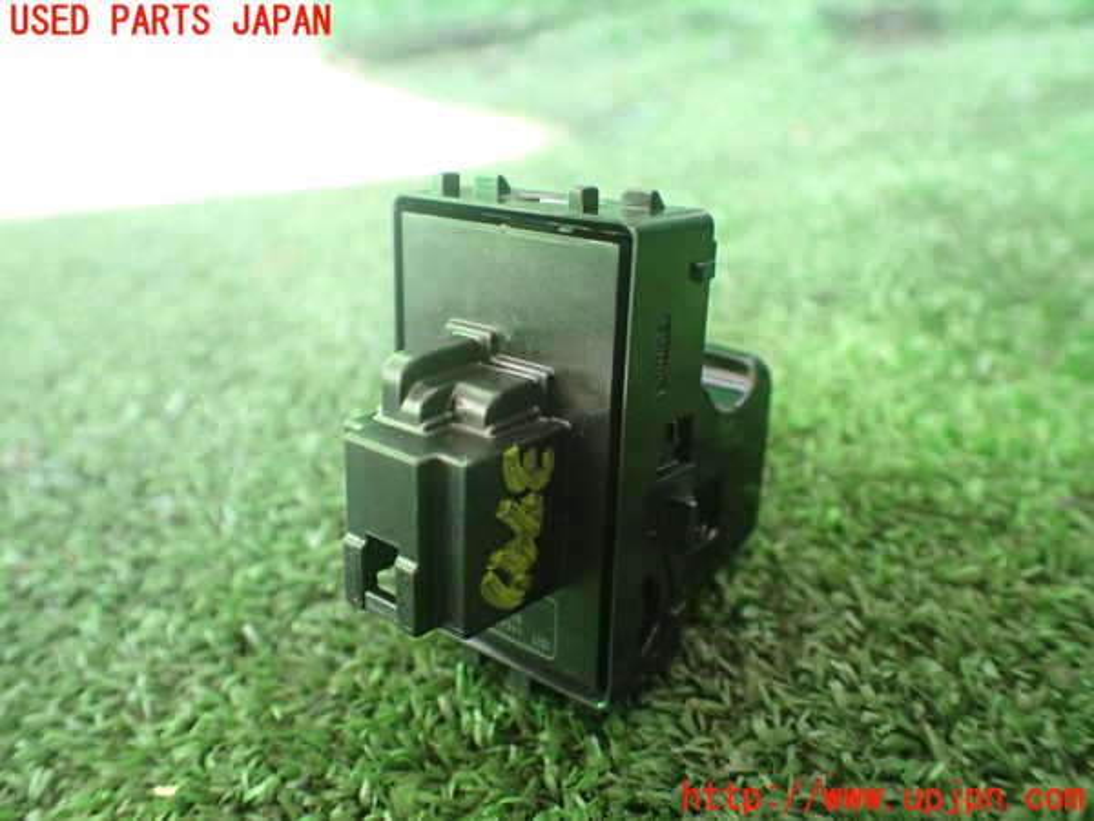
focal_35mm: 30
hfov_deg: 60.0
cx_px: 547
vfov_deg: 46.8
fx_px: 948
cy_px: 410
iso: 800
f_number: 2.3
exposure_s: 1/100
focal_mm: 5.4
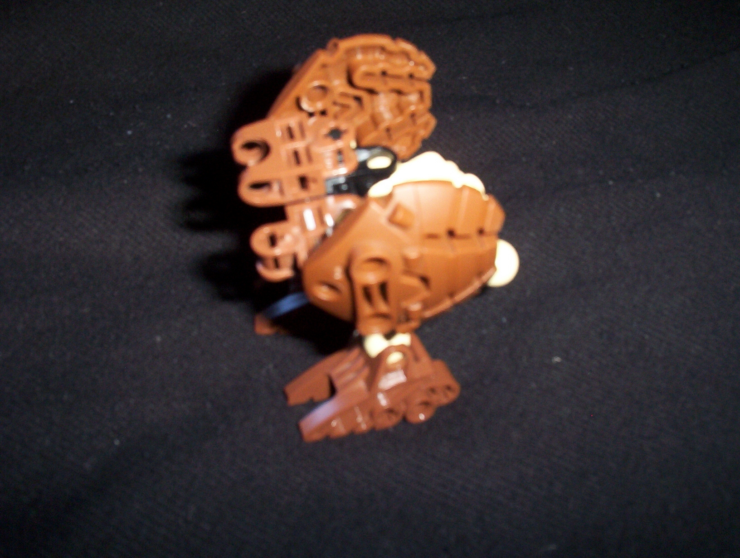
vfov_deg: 37.0
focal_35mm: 39
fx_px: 836
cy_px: 279
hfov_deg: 47.8
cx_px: 370
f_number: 4.5
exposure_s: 1/30
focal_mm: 6
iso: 140
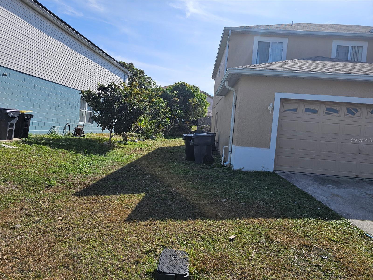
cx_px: 186
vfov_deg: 58.9
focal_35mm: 23
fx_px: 248
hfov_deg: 73.9
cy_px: 140
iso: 10
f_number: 1.7
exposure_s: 1/1022
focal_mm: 6.3
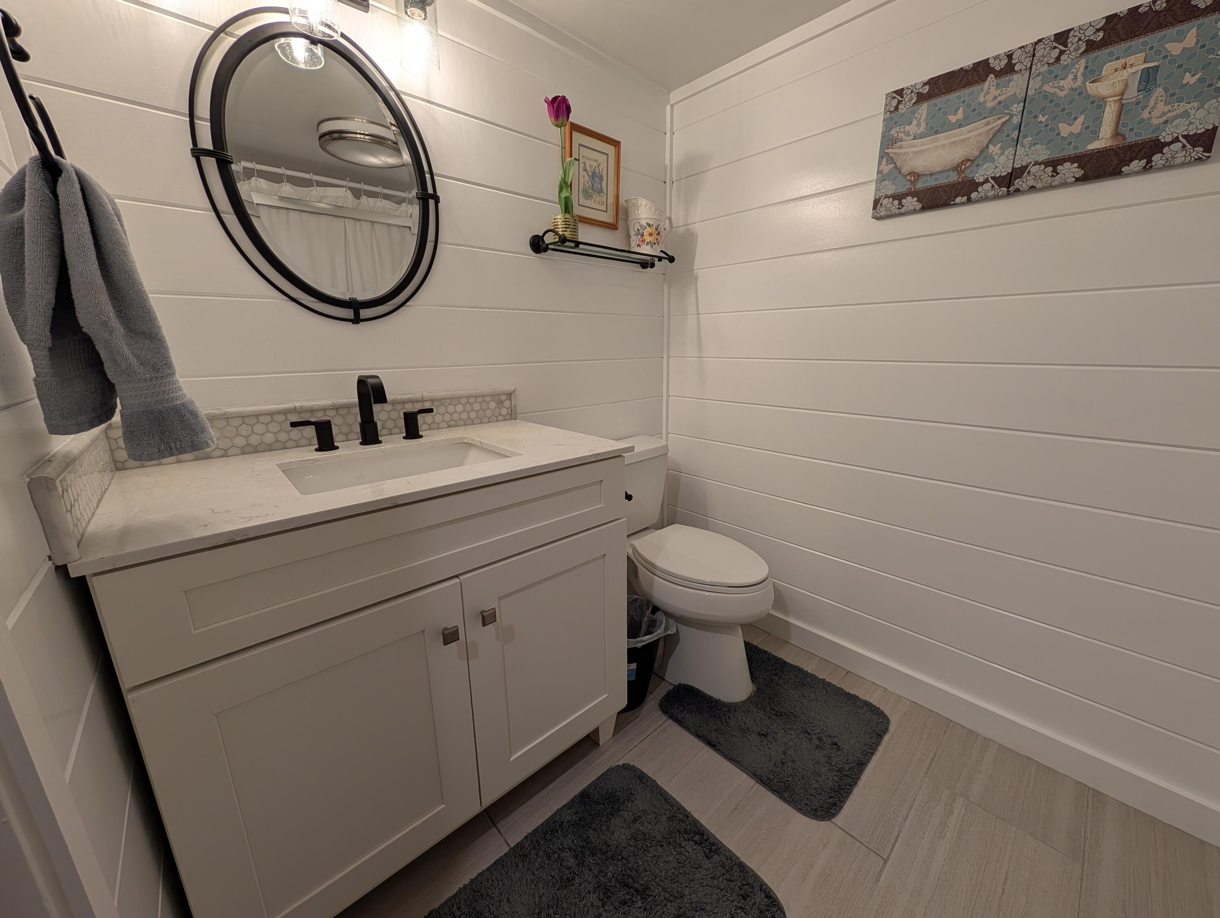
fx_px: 423
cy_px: 459
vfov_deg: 94.6
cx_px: 610
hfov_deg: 110.5
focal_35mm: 12
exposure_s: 1/120
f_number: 1.7
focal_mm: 2.02
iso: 56
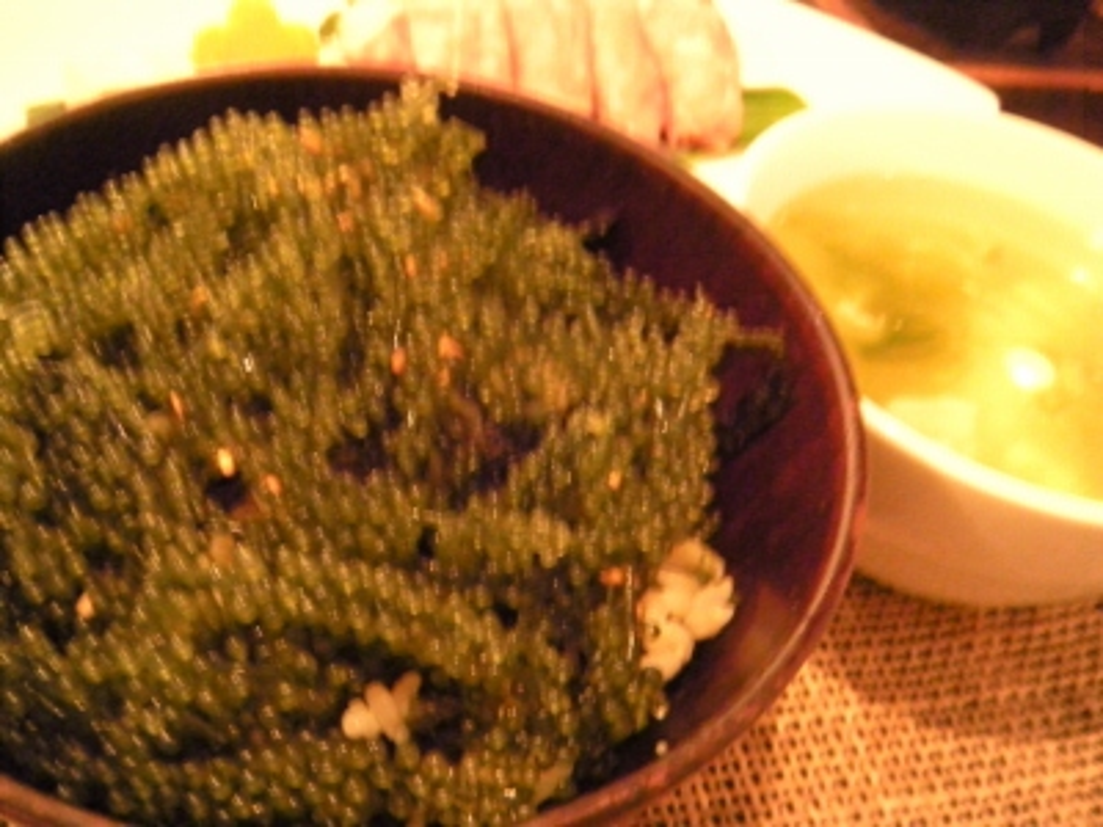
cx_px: 552
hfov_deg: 52.6
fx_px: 1115
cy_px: 414
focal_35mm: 35
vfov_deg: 40.7
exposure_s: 1/3.5
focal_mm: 5.9
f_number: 3.8
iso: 800
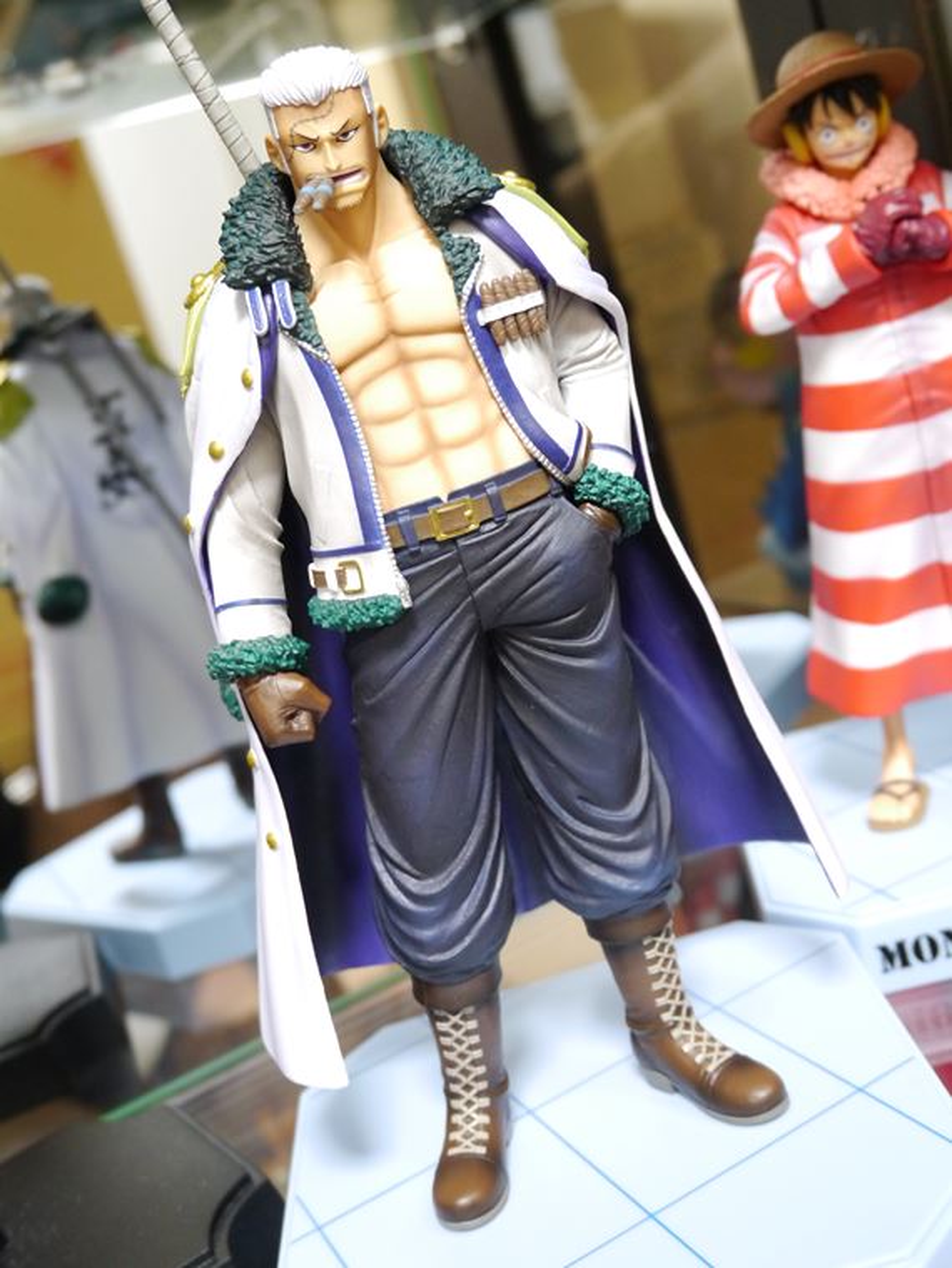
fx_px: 1466
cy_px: 634
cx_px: 476
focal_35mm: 40
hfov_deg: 36.0
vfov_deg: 46.8
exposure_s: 1/15
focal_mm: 20
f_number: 4.4
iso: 1600
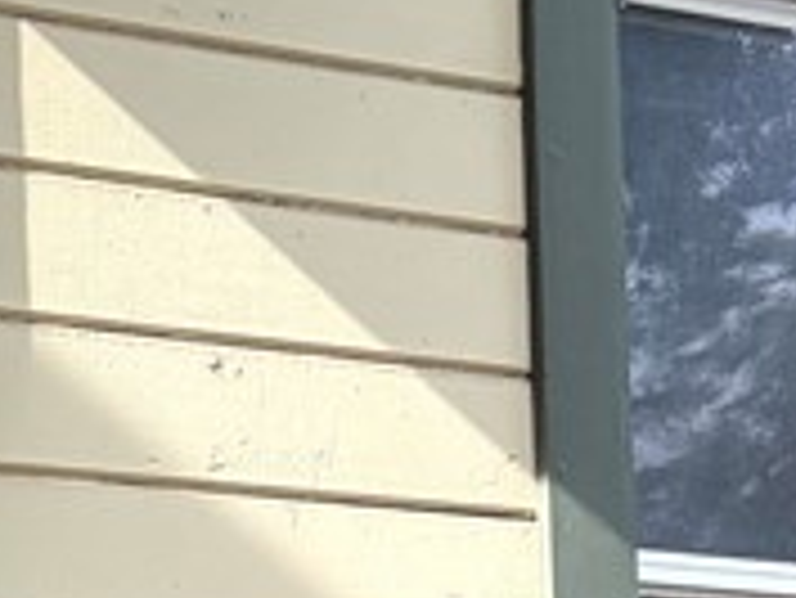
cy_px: 1090
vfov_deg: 9.4
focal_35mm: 150
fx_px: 3452
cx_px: -971
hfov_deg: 11.4
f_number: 1.6
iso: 64
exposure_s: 1/1081
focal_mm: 5.96
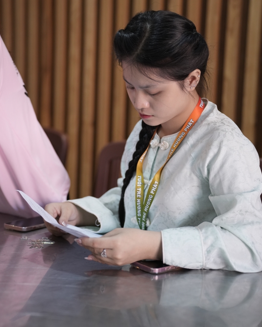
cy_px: 141
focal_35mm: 75
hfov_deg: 20.4
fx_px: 727
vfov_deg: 25.4
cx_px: 134
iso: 2000
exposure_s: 1/250
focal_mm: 63
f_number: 2.5
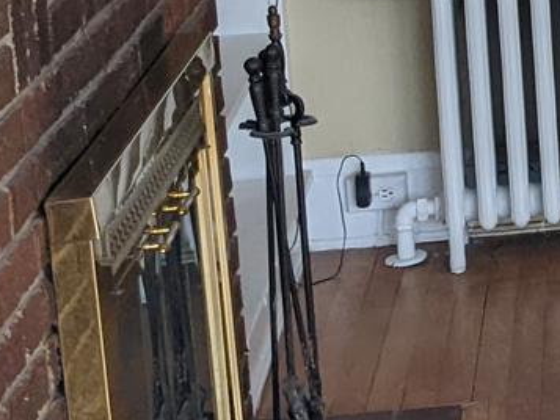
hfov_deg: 10.2
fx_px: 2508
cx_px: 1545
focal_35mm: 155
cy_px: -28
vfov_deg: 9.5
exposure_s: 1/120
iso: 62
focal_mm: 4.38
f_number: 1.73
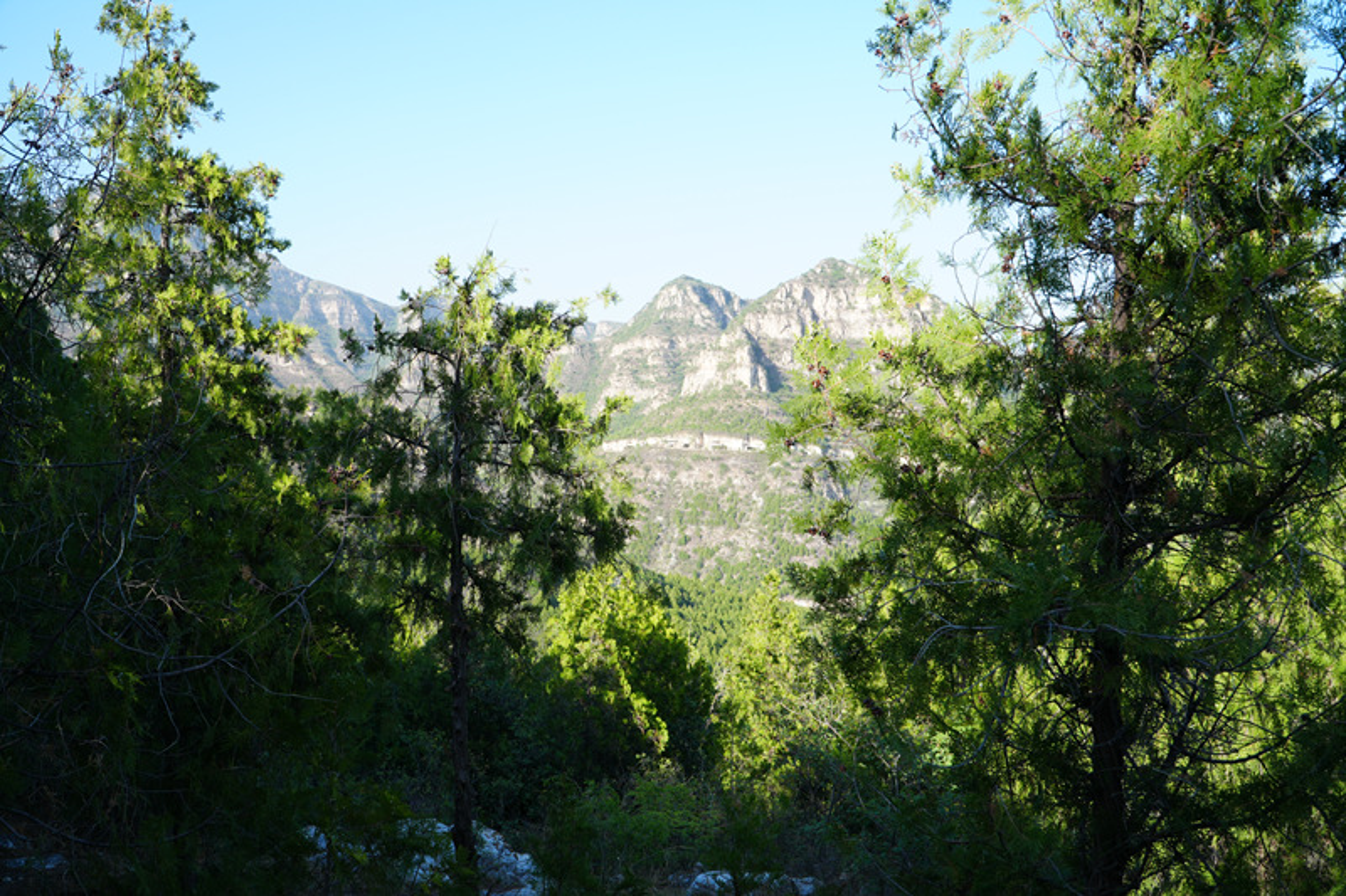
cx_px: 673
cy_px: 448
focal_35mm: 32
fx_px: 1177
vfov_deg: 41.7
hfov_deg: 59.5
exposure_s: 1/100
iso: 100
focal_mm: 21
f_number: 7.1
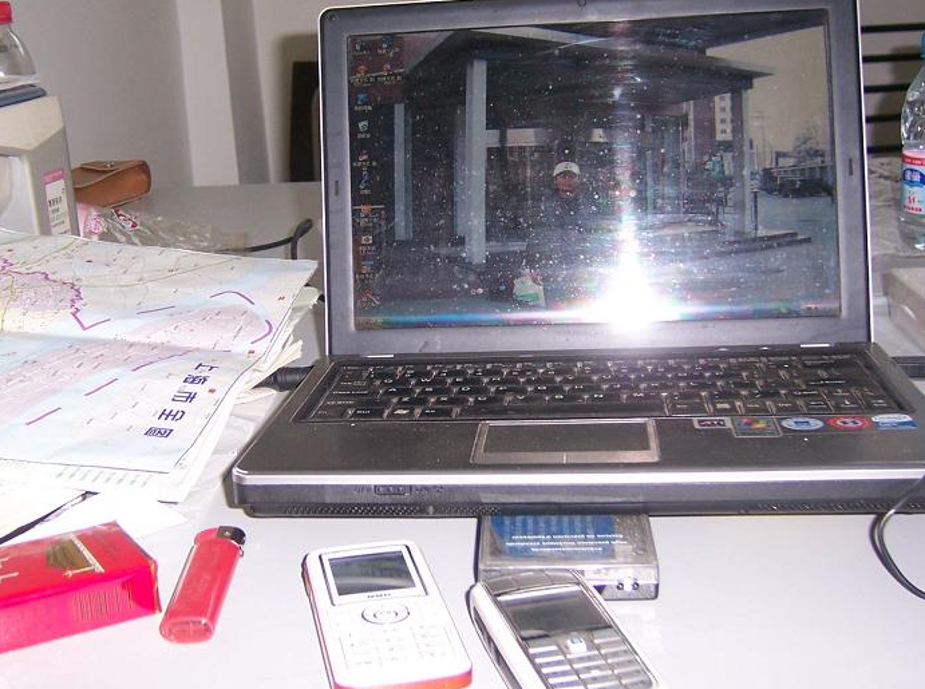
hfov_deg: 38.7
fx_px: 1306
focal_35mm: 49
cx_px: 338
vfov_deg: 29.5
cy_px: 286
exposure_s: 1/60
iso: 100
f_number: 2.8
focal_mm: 6
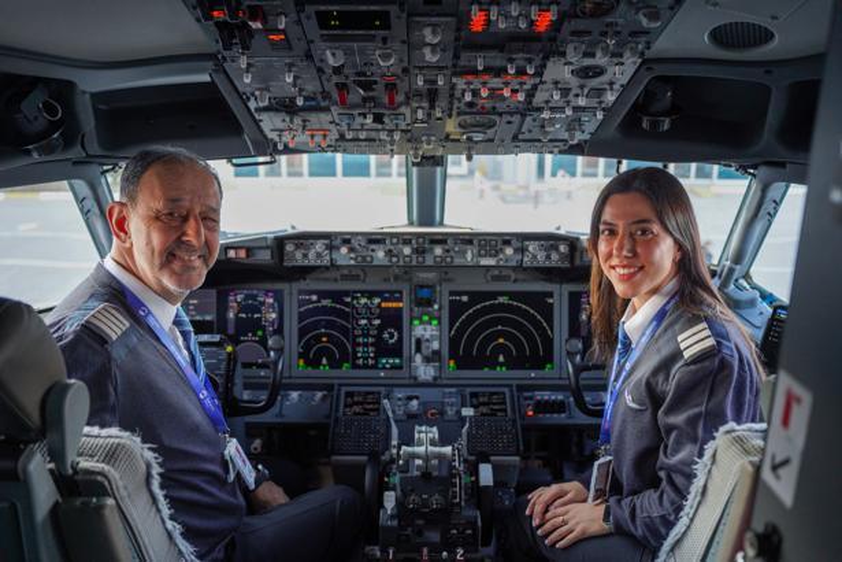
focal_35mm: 28
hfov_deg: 65.5
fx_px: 655
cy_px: 281
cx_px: 421
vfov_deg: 46.4
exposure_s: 1/200
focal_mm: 28
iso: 1250
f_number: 2.8
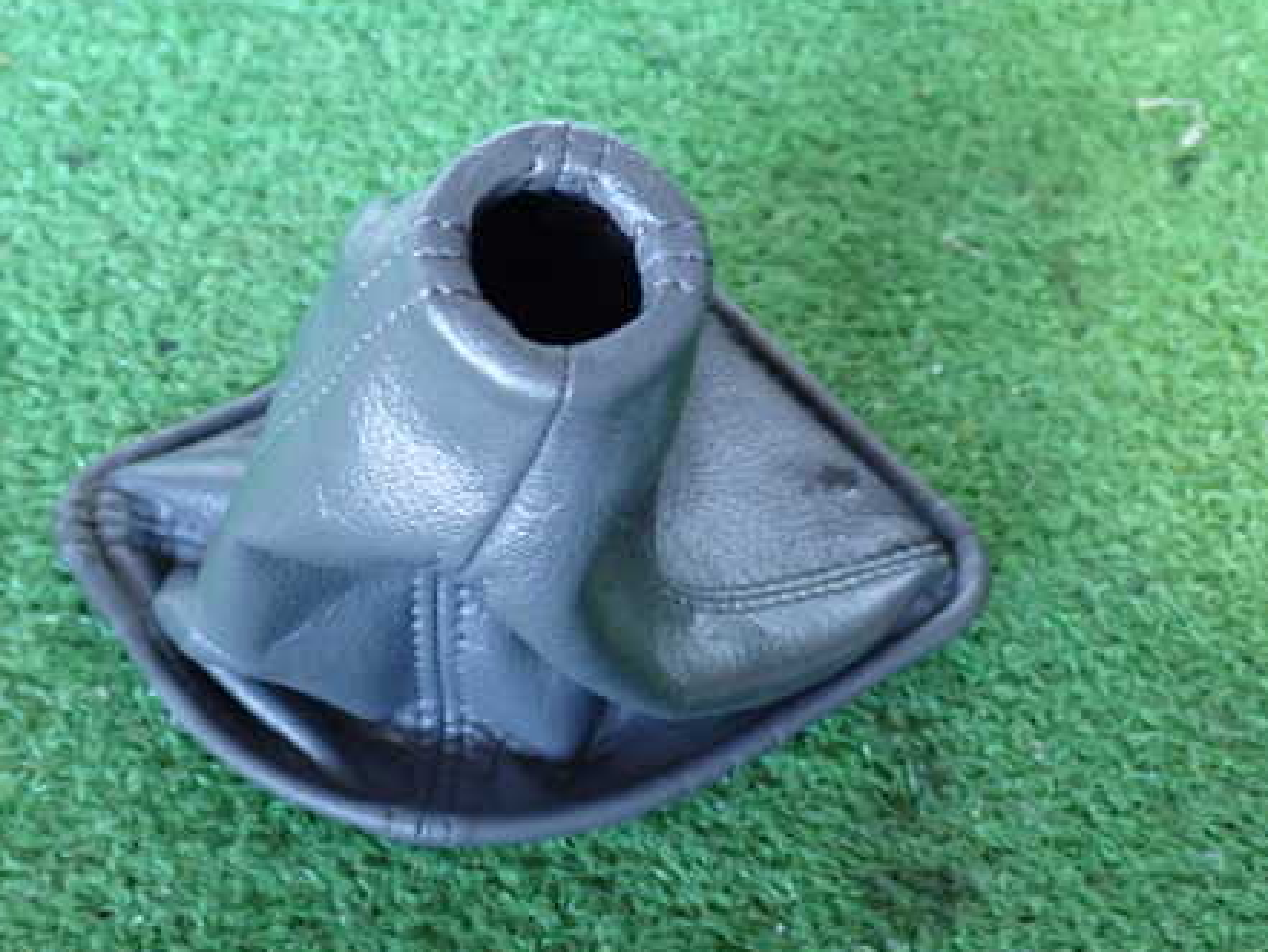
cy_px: 469
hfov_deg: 38.8
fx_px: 1795
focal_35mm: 49
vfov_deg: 29.7
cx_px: 518
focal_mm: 6.37
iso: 640
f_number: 2.5
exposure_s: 1/40
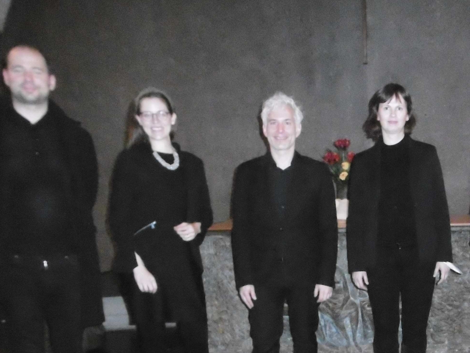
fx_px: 543
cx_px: 363
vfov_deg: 34.9
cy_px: 281
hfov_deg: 44.9
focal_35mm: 40
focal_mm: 4.3
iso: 1600
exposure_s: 1/60
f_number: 3.1
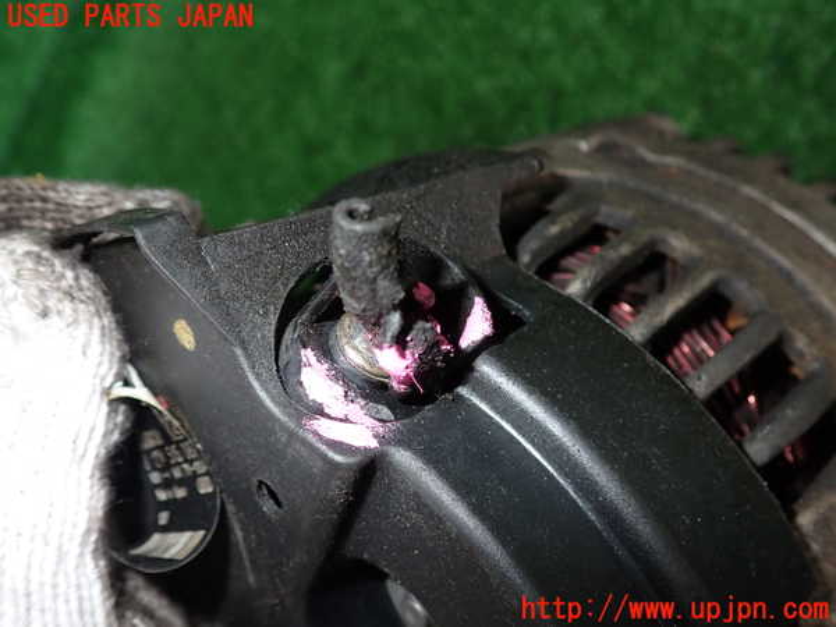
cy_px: 314
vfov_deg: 46.8
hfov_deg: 60.0
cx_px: 418
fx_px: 725
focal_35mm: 30
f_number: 6.3
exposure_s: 1/30
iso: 200
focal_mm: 5.4
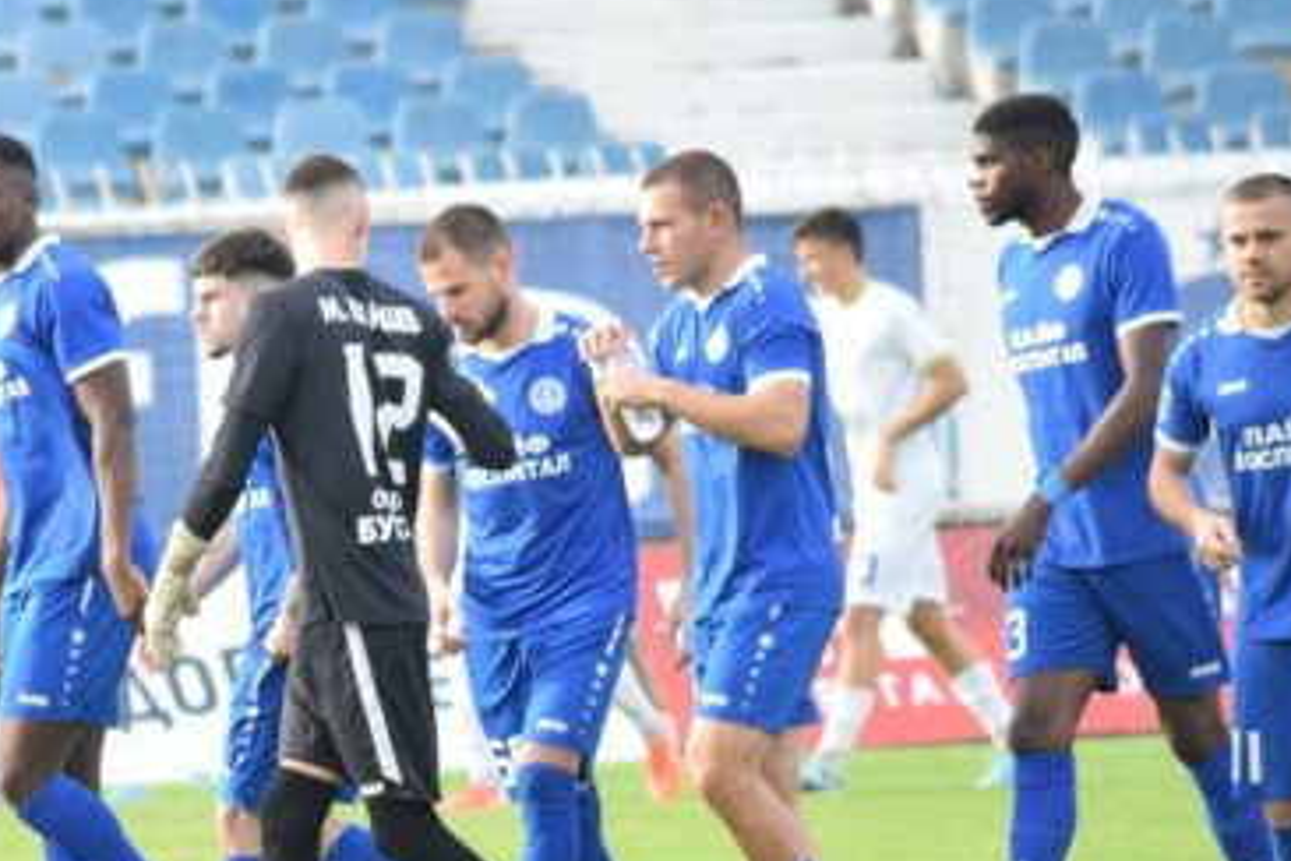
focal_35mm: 684
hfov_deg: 3.0
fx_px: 24527
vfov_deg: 2.0
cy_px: 621
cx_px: 243
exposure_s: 1/1000
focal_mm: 240
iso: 1600
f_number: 5.3
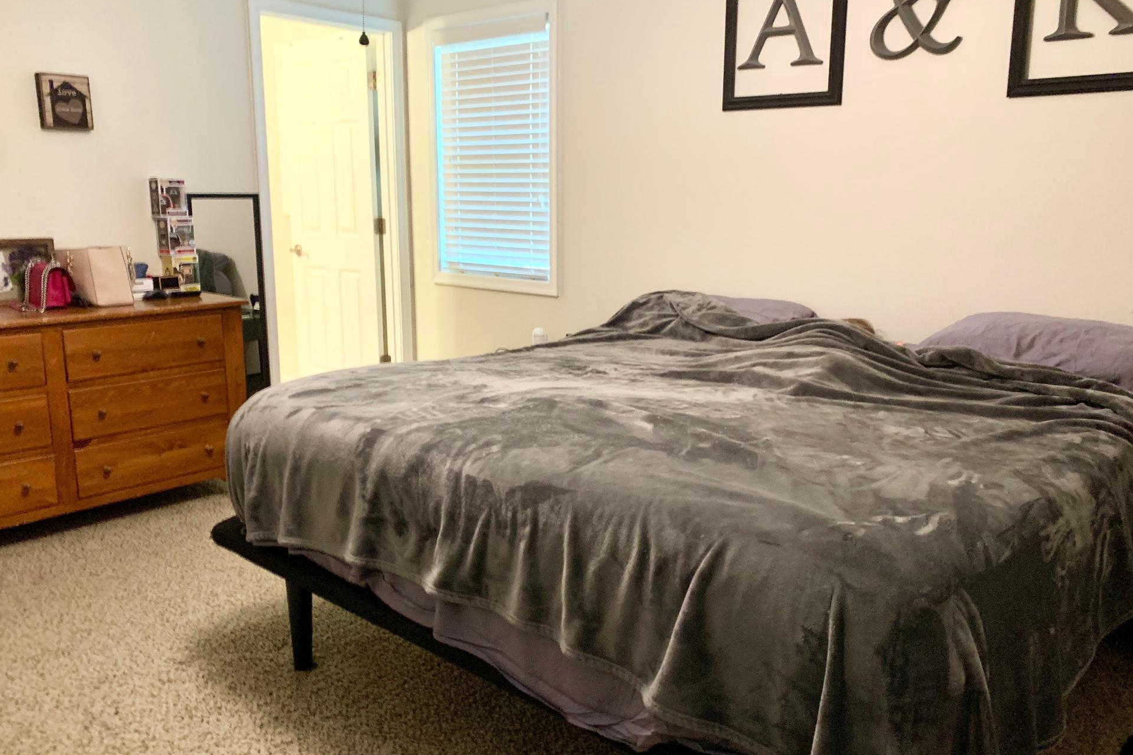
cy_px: 382
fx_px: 913
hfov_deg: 63.6
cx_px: 587
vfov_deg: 45.0
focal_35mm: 29
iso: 500
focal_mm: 4.25
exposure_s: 1/30
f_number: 1.8
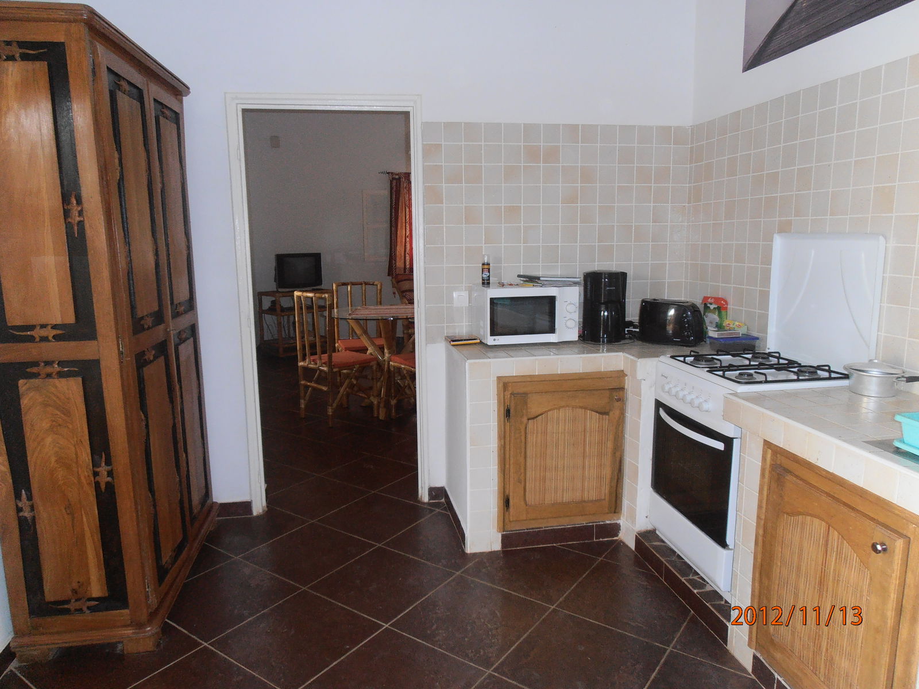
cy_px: 344
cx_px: 460
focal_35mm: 24
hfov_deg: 71.6
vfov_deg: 56.8
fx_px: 637
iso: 125
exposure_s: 1/30
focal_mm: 4.2
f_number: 3
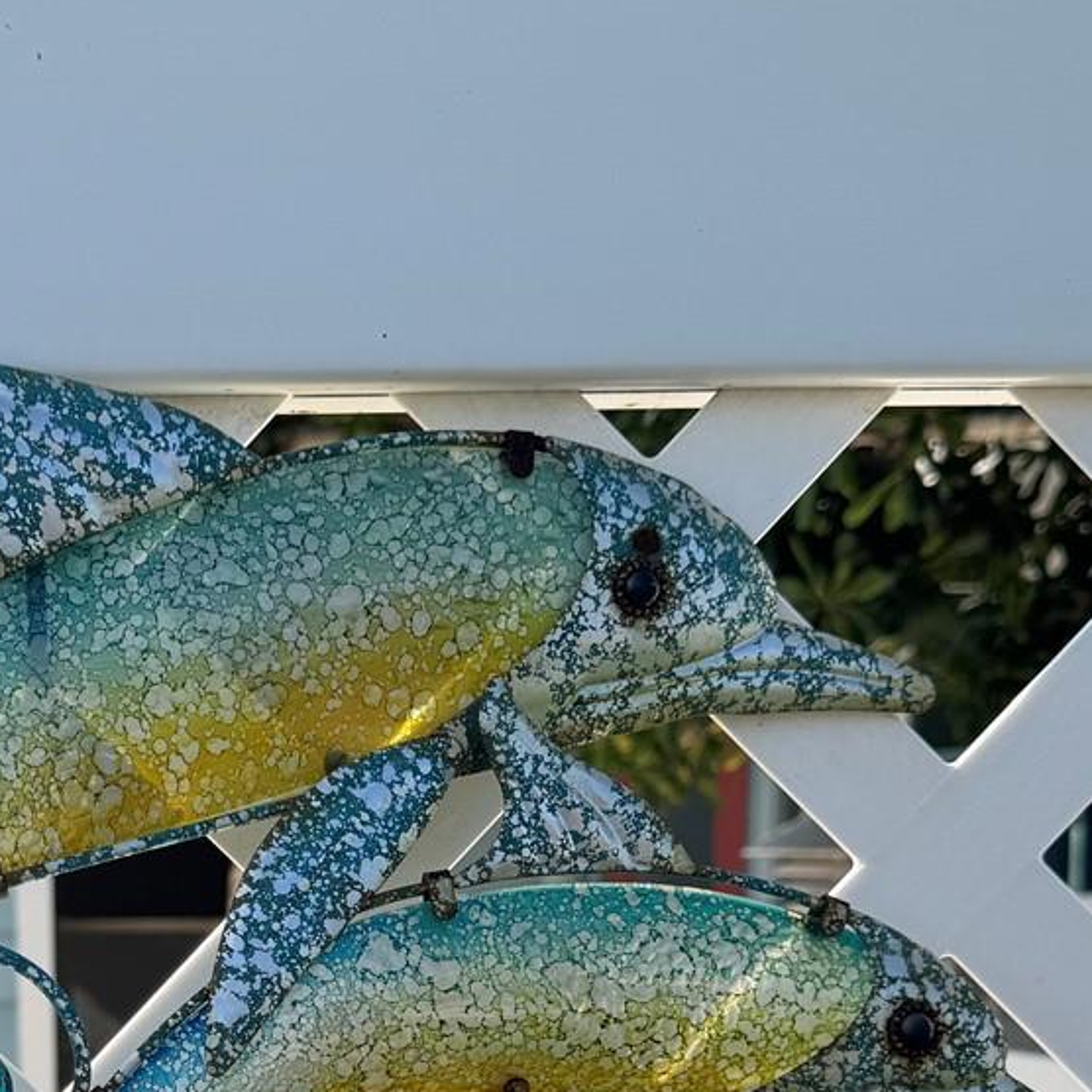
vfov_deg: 26.6
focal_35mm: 61
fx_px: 2177
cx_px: 169
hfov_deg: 27.4
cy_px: 1096
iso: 80
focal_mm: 6.76
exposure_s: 1/2833
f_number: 1.78
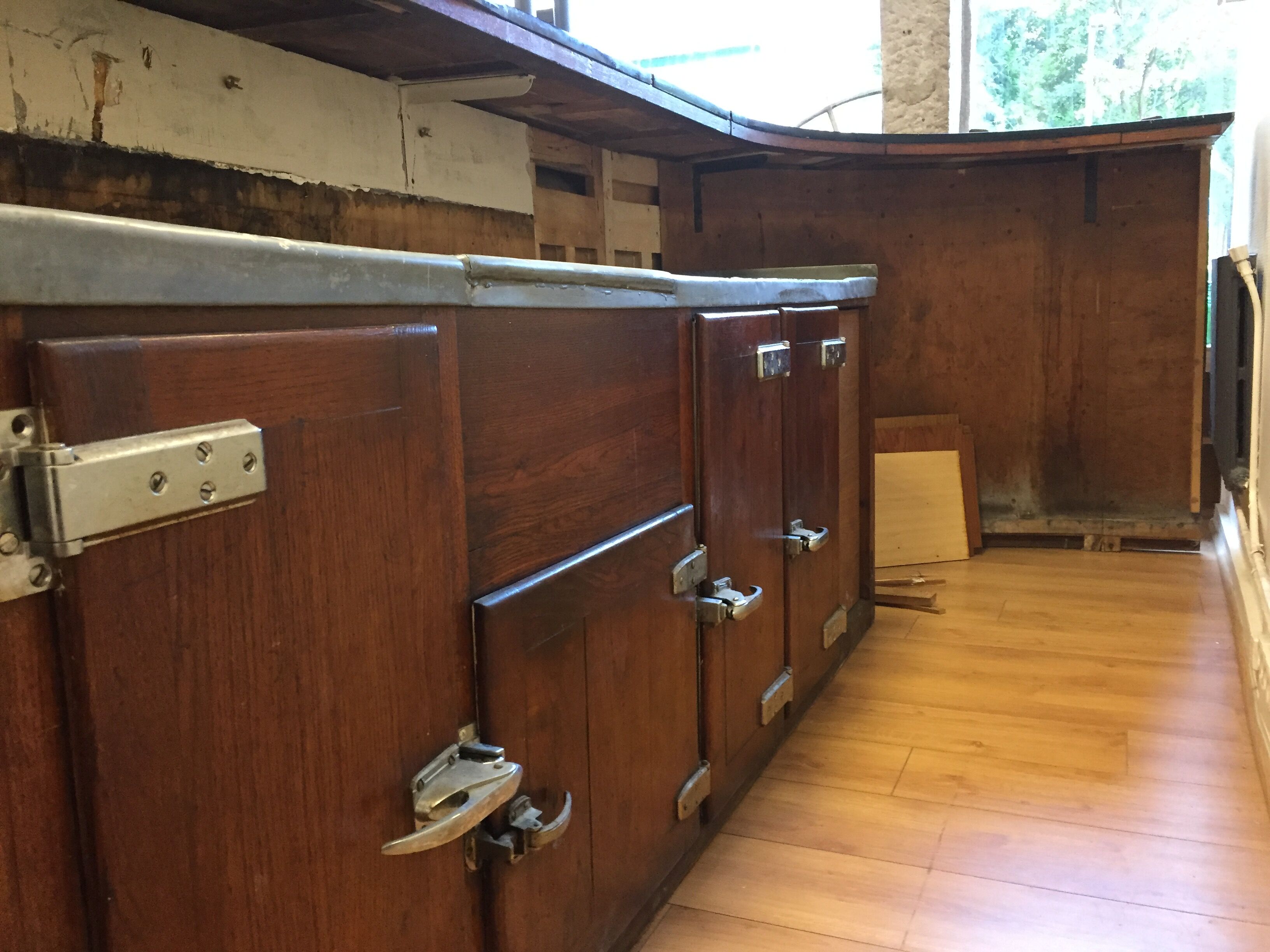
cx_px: 635
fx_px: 1064
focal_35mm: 29
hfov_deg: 61.7
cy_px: 476
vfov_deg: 48.2
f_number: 2.2
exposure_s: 1/33
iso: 250
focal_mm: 4.15
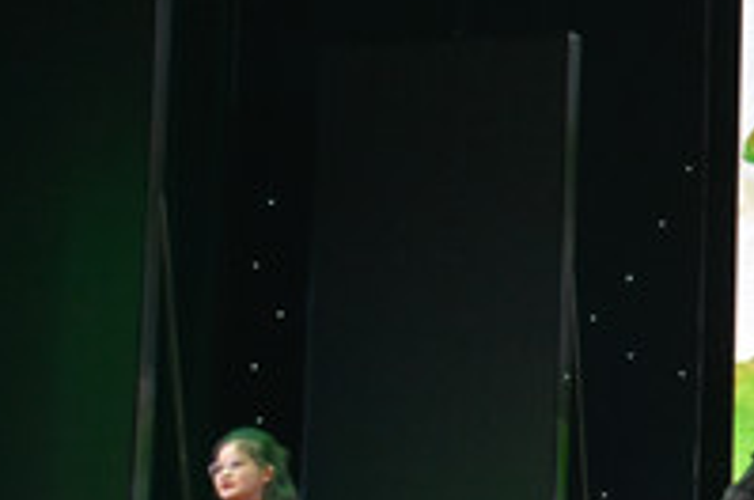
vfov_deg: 8.9
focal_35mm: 154
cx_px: 1239
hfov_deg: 12.5
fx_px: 3220
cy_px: 343
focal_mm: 30
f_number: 5.6
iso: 800
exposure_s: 1/125
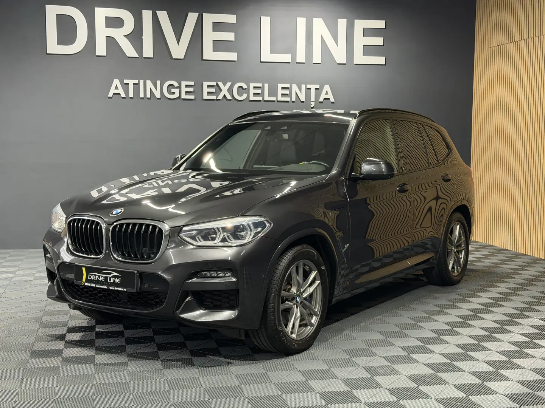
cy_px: 204
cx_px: 272
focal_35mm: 48
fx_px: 756
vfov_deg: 30.3
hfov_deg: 39.7
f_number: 1.78
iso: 320
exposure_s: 1/100
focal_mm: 6.76
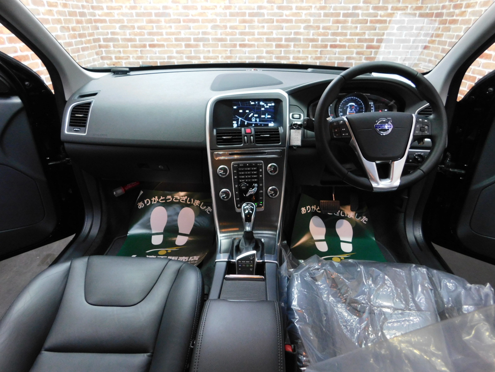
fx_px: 329
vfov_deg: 58.9
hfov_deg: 73.9
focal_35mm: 23
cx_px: 248
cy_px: 186
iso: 400
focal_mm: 4
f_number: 3
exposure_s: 1/20
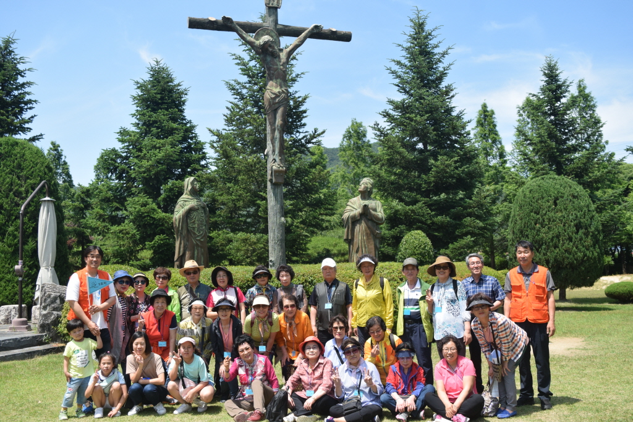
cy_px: 211
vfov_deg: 36.9
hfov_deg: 53.1
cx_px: 316
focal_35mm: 36
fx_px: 633
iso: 640
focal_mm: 24
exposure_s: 1/2000
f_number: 6.3
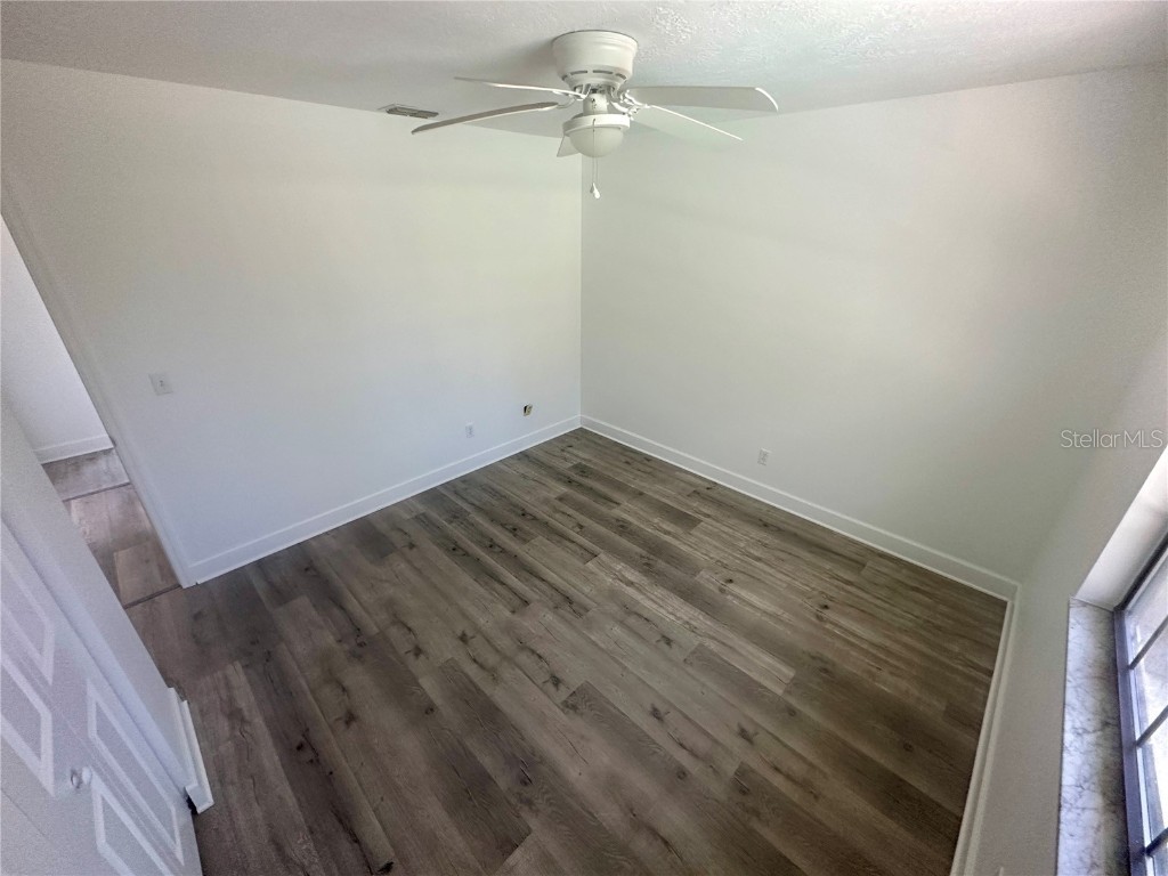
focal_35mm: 14
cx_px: 584
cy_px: 438
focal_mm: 2.22
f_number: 2.2
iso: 200
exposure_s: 1/99
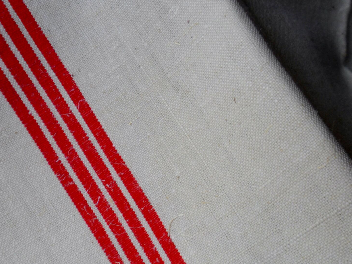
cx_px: 209
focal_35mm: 37
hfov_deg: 49.9
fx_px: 376
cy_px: 172
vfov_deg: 38.3
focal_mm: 4.9
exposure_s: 1/180
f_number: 3.5
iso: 80
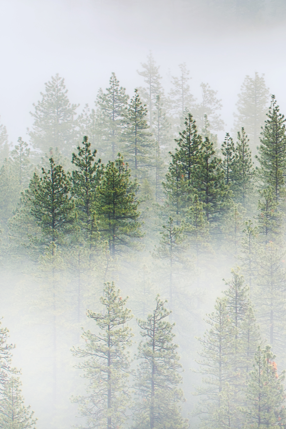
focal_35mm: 679
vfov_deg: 3.0
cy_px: 259
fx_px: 8083
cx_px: 354
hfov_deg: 2.0
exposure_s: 1/1.67
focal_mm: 200
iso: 50
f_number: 14
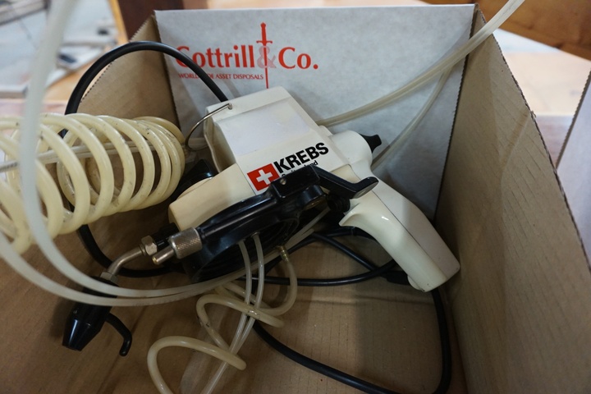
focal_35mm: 24
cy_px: 197
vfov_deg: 53.1
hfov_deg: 73.7
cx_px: 296
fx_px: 394
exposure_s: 1/60
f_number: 4
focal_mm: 16
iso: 1600
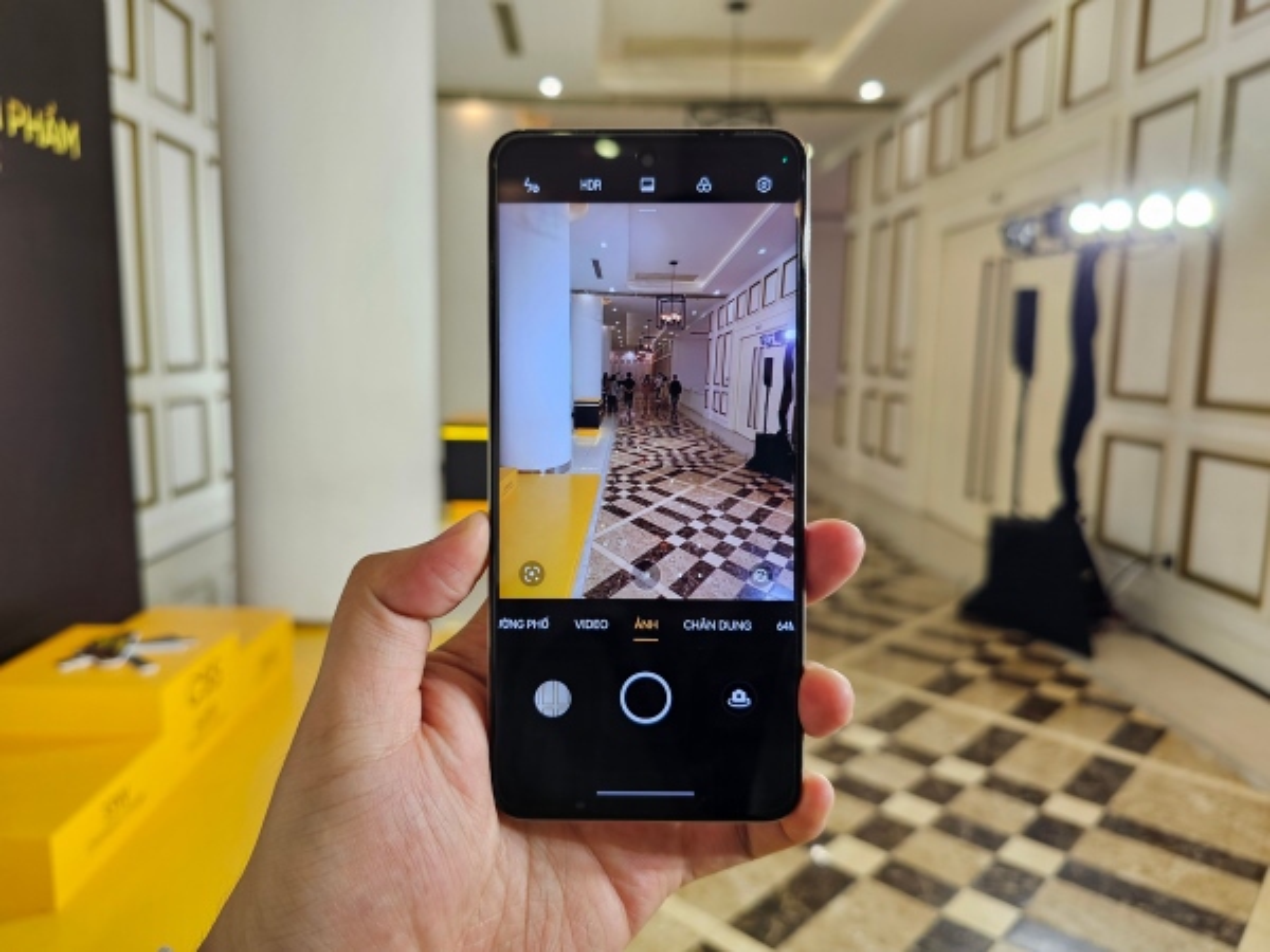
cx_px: 635
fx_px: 844
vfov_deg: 58.9
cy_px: 476
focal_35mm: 23
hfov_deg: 73.9
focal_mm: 6.3
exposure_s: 1/100
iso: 100
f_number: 1.7
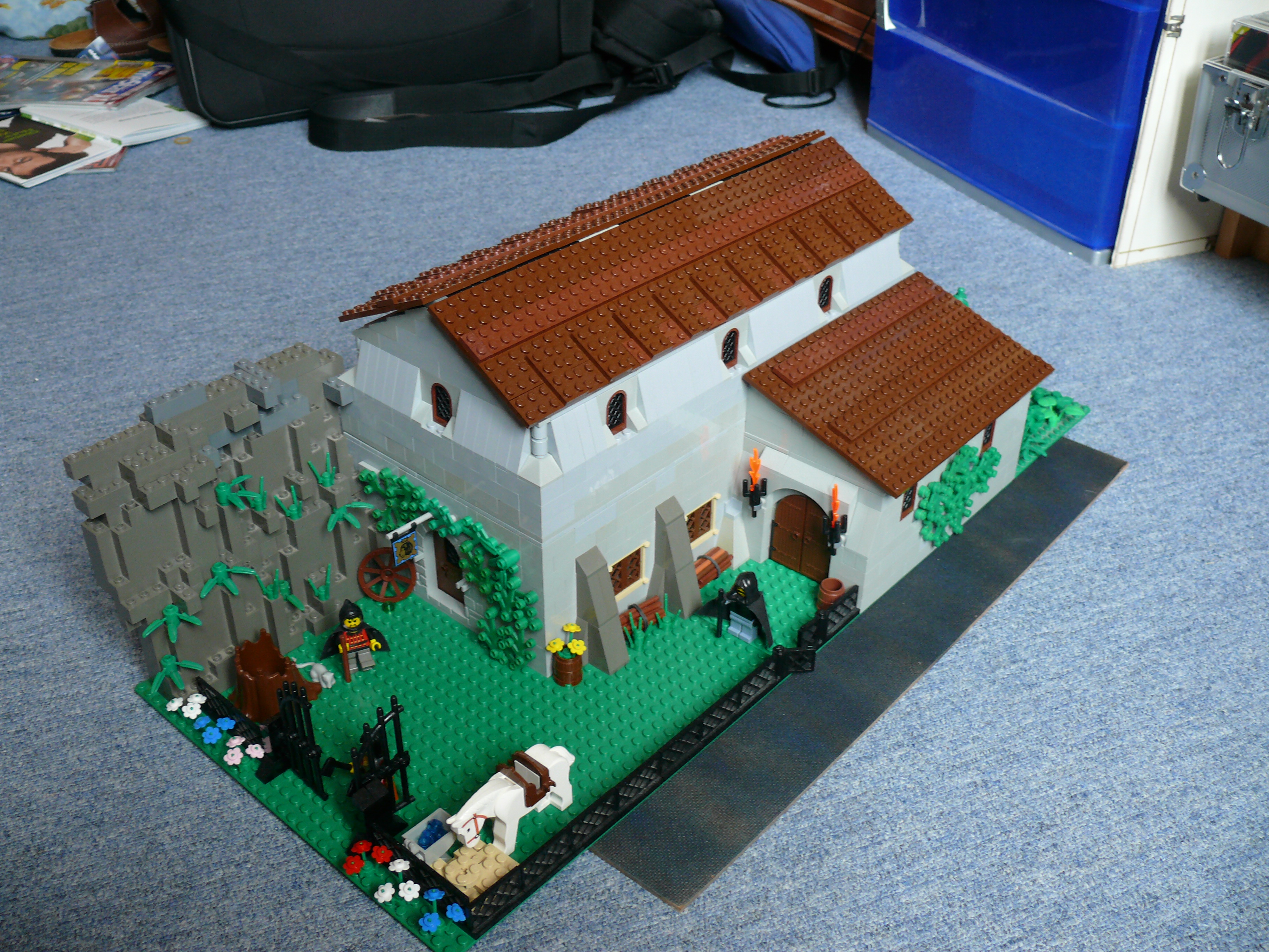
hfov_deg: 52.6
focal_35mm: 35
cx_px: 634
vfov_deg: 40.7
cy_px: 476
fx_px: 1283
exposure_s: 1/30
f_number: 2.8
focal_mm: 7.4
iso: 125
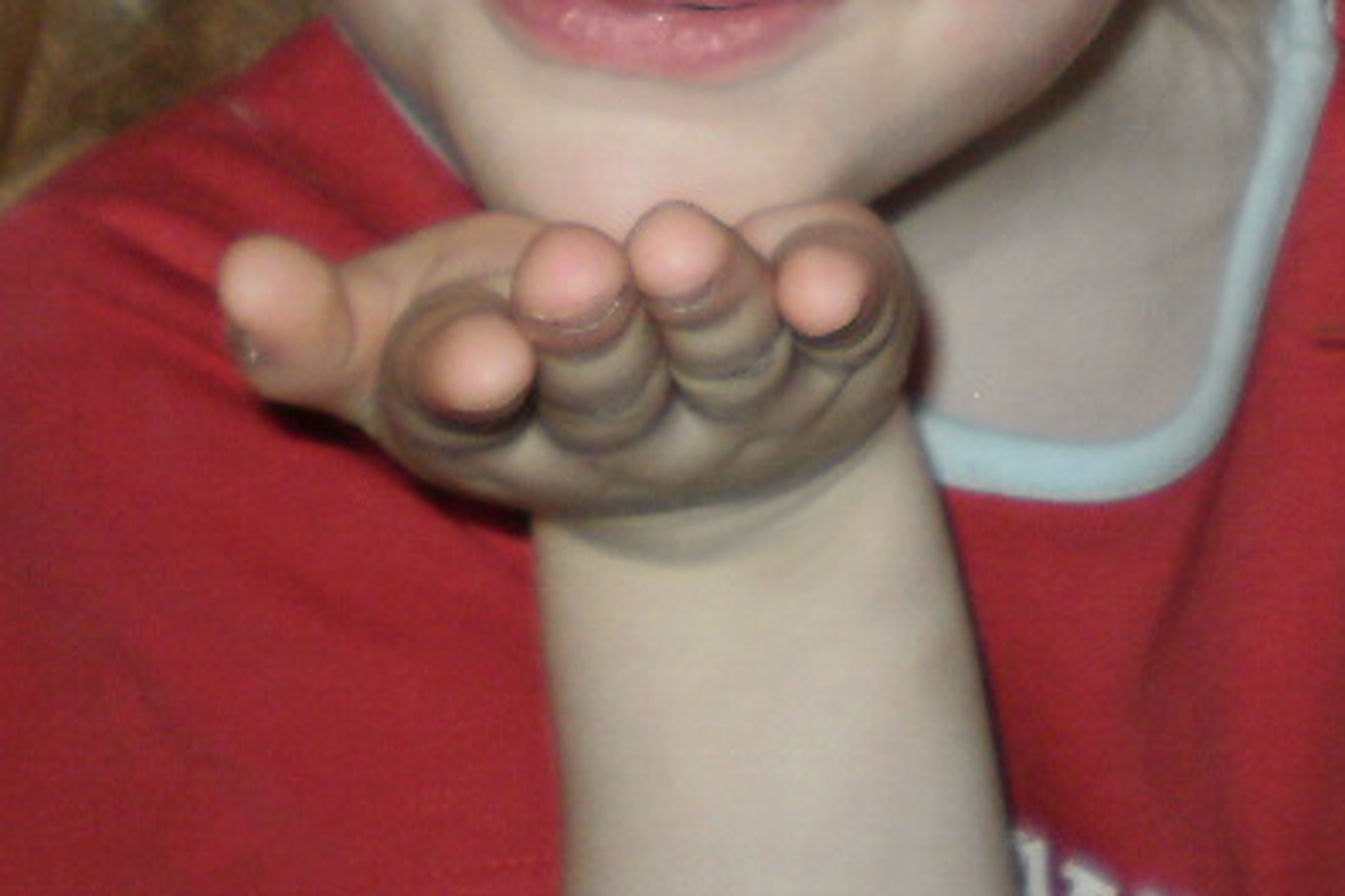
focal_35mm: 121
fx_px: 4520
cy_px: -255
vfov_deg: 11.1
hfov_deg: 16.9
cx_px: 757
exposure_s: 1/30
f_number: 3.1
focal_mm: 6.3
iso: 125
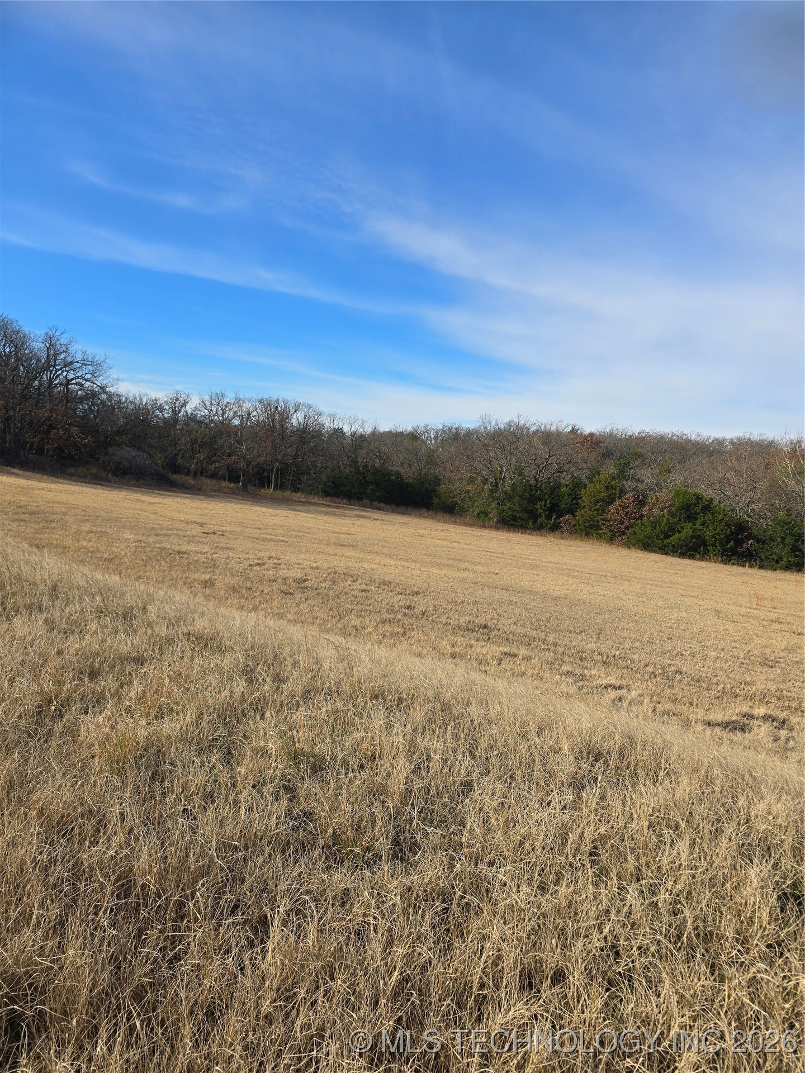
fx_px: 713
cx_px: 402
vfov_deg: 73.9
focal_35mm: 23
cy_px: 536
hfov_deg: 58.9
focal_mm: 6.3
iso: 12
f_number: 1.7
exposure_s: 1/838
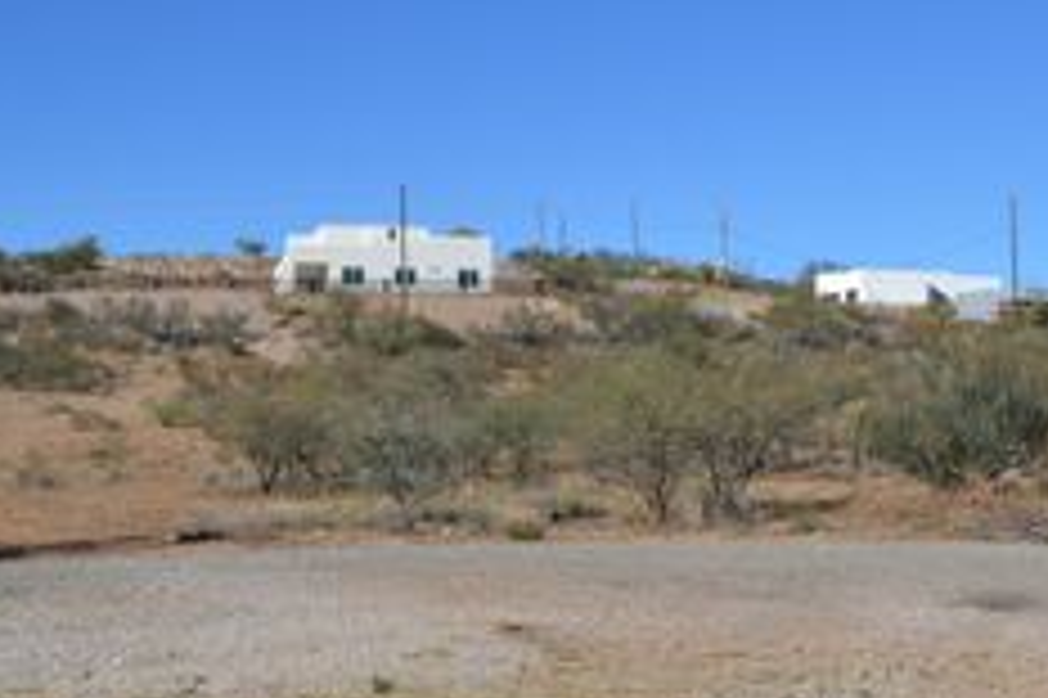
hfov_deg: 34.0
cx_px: 747
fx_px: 1687
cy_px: 428
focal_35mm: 58
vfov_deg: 23.3
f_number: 9
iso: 100
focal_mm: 18
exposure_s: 1/320
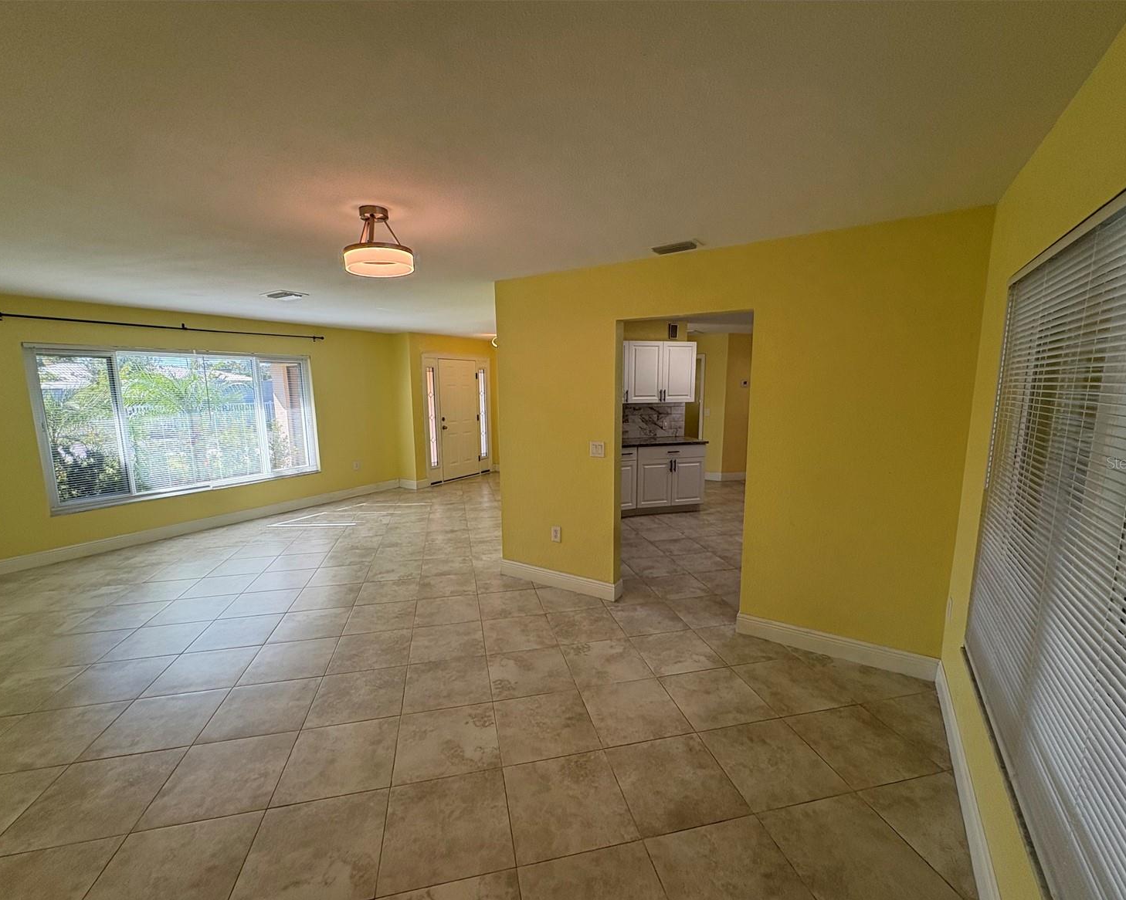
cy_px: 462
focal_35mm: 15
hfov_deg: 96.8
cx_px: 561
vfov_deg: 84.0
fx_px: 500
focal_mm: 2.22
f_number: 2.2
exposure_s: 1/135
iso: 64
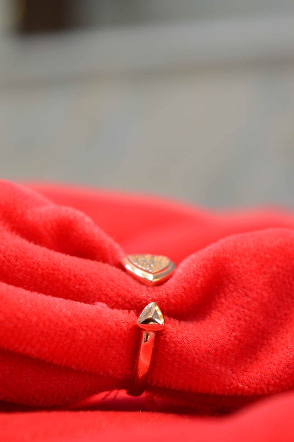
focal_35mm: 82
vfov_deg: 24.6
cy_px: 221
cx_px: 147
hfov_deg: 16.5
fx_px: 1012
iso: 800
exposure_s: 1/60
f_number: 7.1
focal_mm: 55
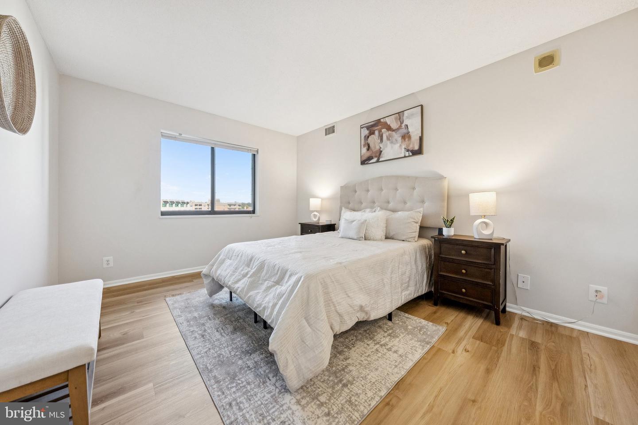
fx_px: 213
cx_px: 319
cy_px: 212
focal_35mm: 12
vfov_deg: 90.0
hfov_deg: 112.6
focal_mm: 12
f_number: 7.1
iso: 640
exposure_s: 1/100
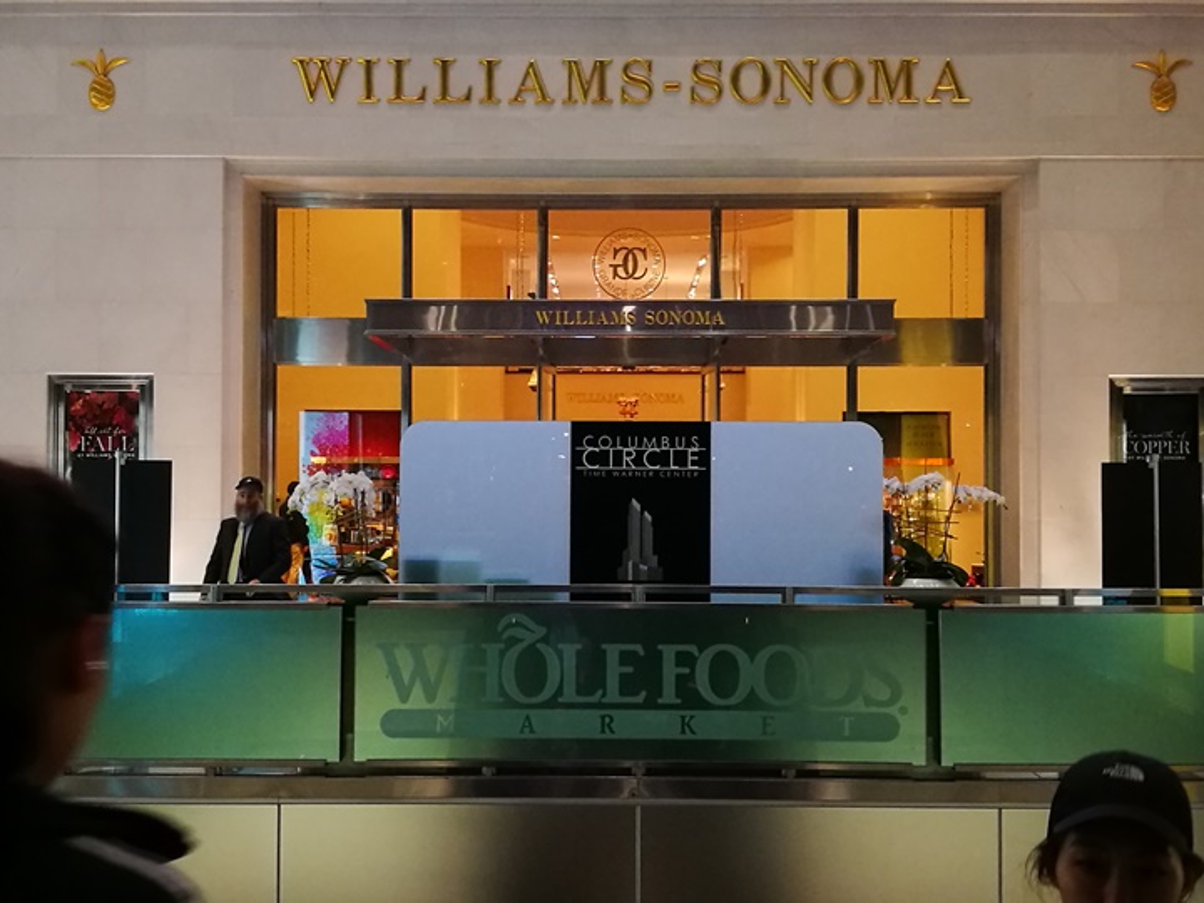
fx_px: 1704
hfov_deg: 38.9
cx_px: 602
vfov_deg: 29.7
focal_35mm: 49
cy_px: 452
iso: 320
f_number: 2.2
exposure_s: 1/30
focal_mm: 4.5
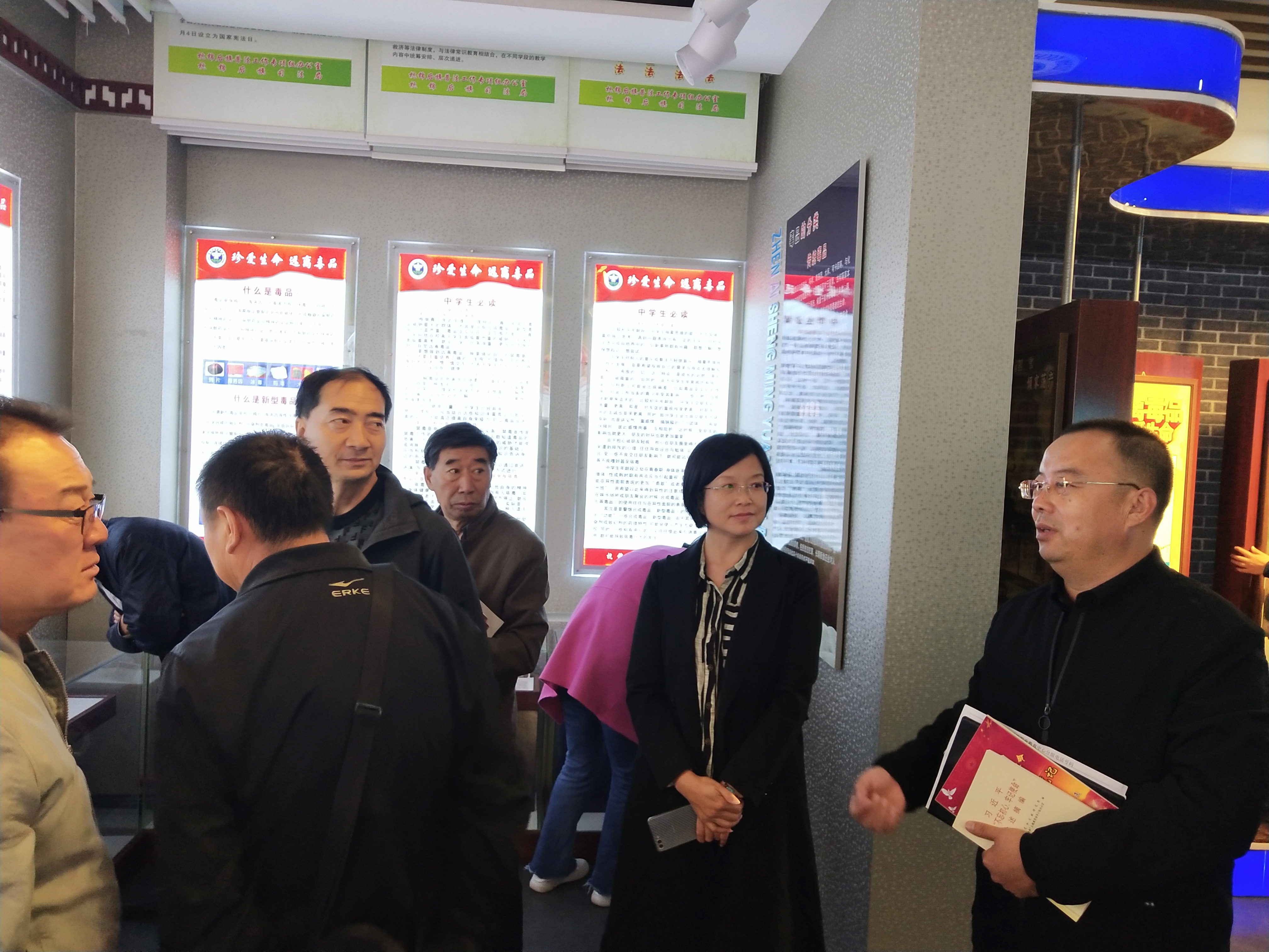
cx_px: 634
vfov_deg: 46.8
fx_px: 1100
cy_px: 476
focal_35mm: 30
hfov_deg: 60.0
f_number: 1.8
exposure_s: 1/50
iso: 310
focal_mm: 3.95
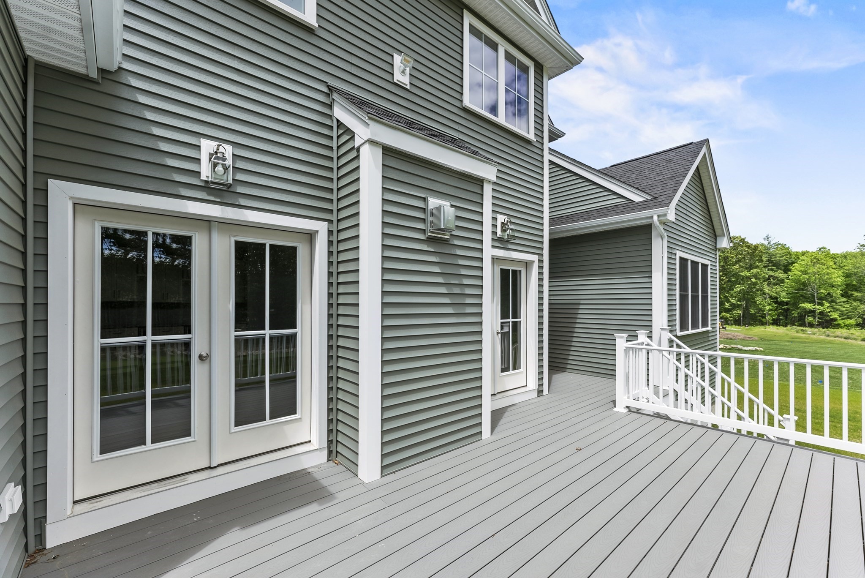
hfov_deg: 104.2
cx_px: 432
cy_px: 289
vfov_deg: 81.3
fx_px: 337
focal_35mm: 14
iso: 160
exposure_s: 1/400
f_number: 7.1
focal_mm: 14
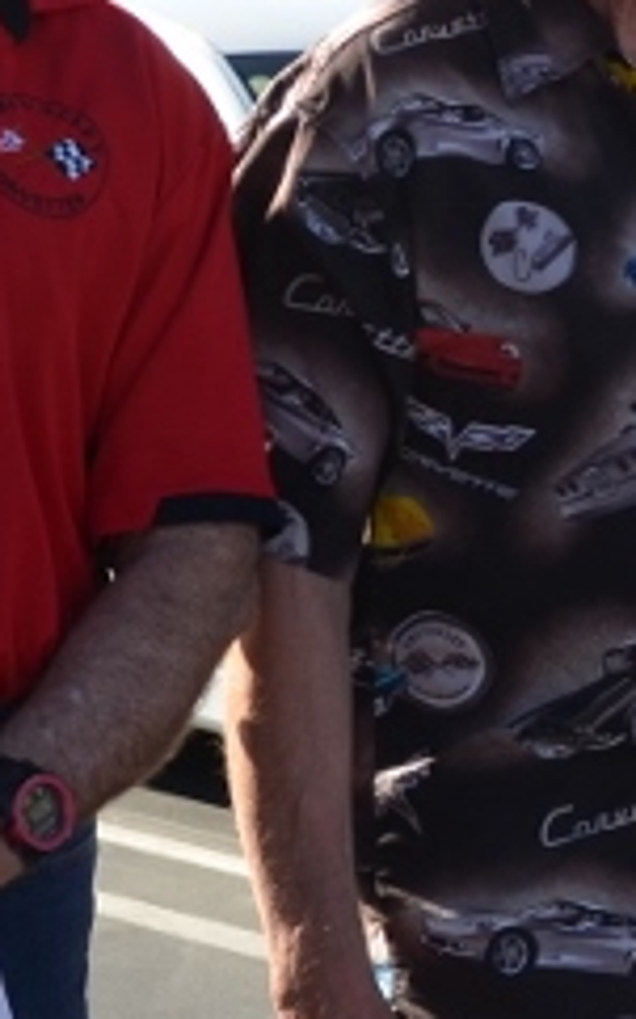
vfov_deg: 11.6
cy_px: 307
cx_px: 1377
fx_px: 5026
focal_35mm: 181
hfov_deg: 6.9
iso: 180
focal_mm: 28
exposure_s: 1/250
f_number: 8
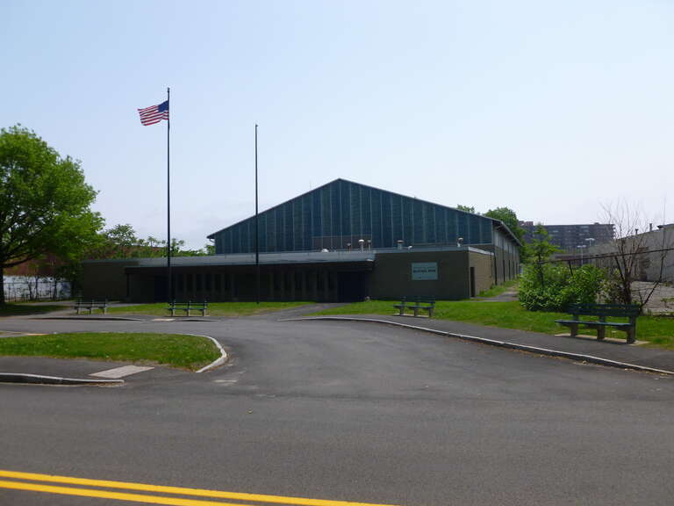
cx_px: 337
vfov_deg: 49.7
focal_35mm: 28
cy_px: 253
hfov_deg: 63.4
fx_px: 545
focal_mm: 5
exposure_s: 1/160
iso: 100
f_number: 10
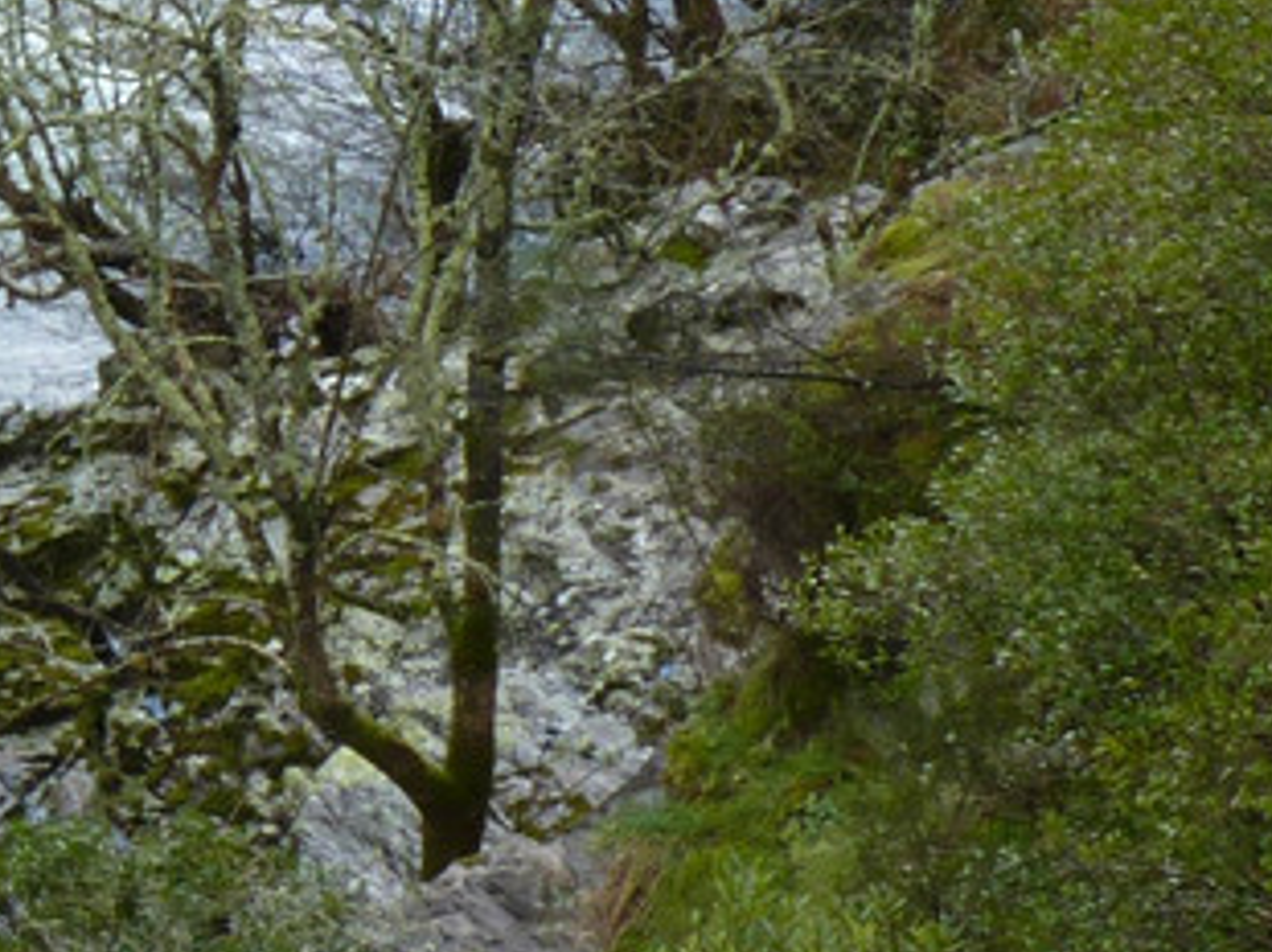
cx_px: -1038
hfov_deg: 11.9
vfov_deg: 9.4
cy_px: -476
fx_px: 5618
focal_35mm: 153
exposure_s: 1/40
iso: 80
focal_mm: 6.5
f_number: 3
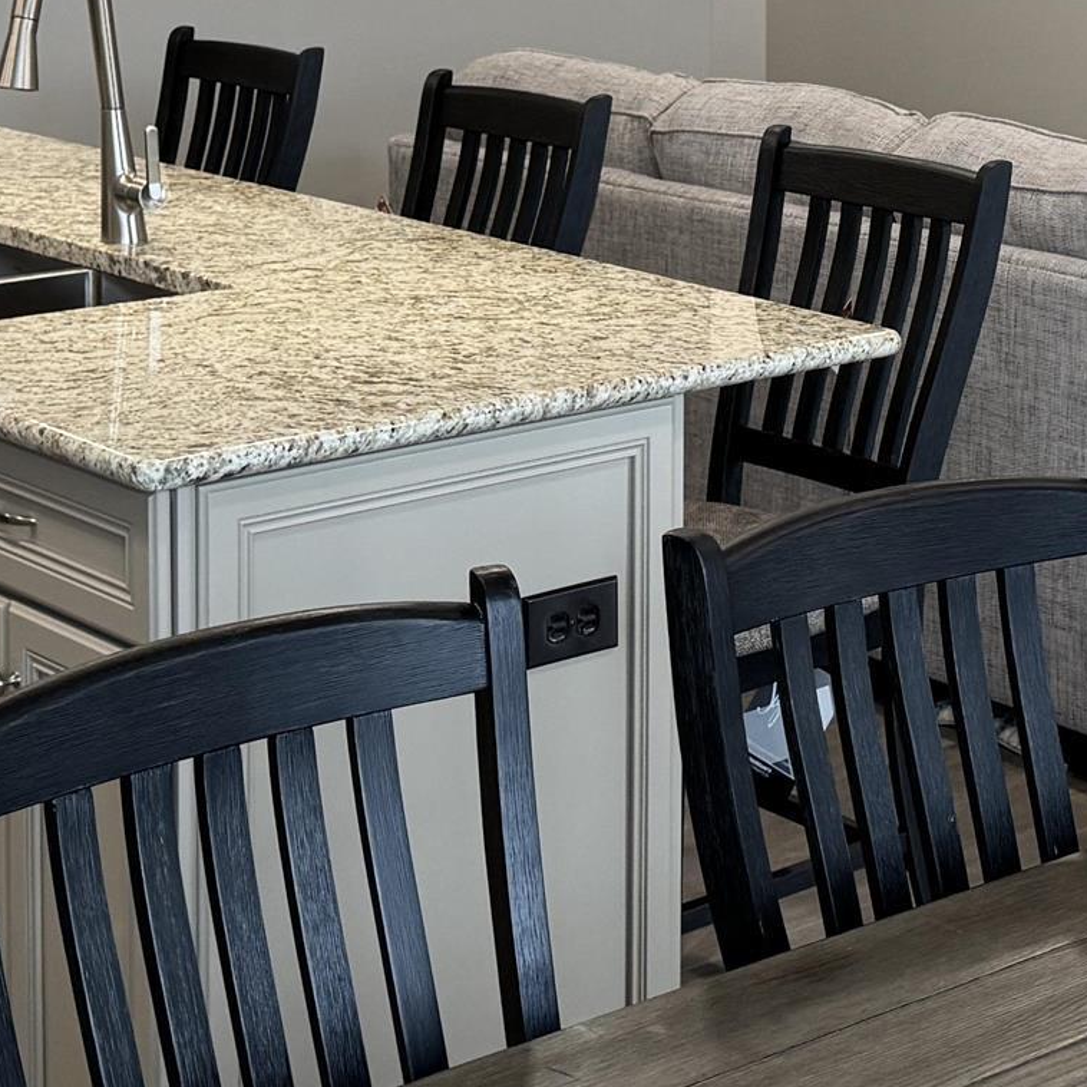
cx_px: 842
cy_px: 32
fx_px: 3055
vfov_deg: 19.6
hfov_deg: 20.0
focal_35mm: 86
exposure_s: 1/60
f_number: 1.78
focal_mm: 6.76
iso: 160
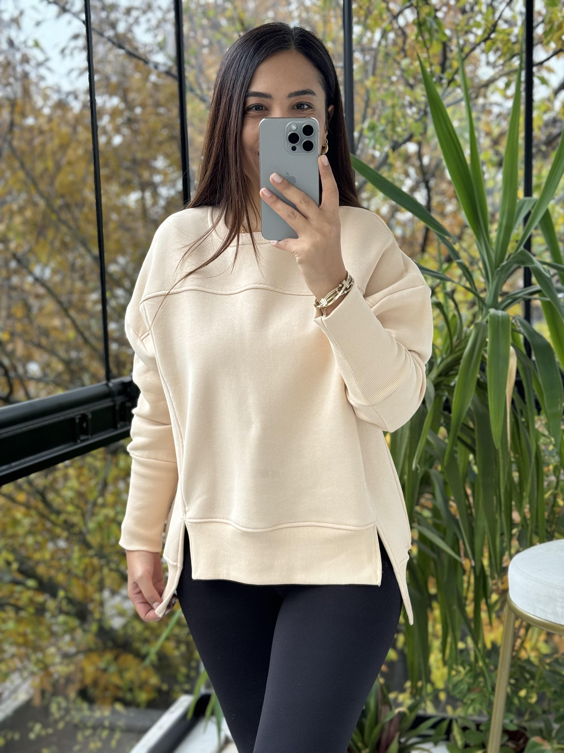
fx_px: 1043
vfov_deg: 39.7
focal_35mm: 48
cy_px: 376
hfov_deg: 30.3
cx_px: 282
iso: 100
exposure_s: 1/50
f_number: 1.78
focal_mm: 6.76
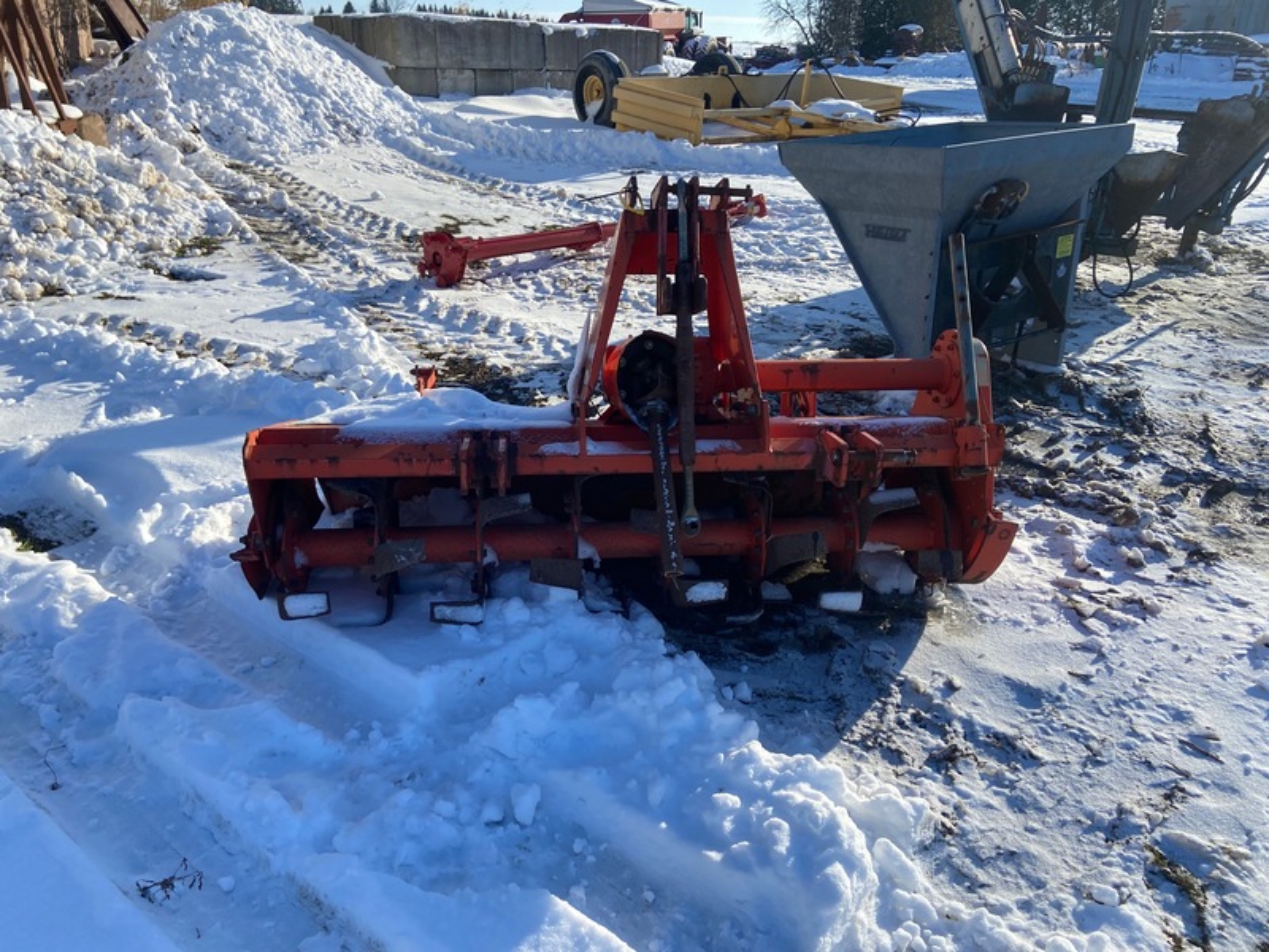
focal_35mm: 26
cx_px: 634
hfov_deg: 67.3
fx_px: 953
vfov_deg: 53.1
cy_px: 476
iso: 32
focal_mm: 4.25
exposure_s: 1/2571
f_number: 1.8
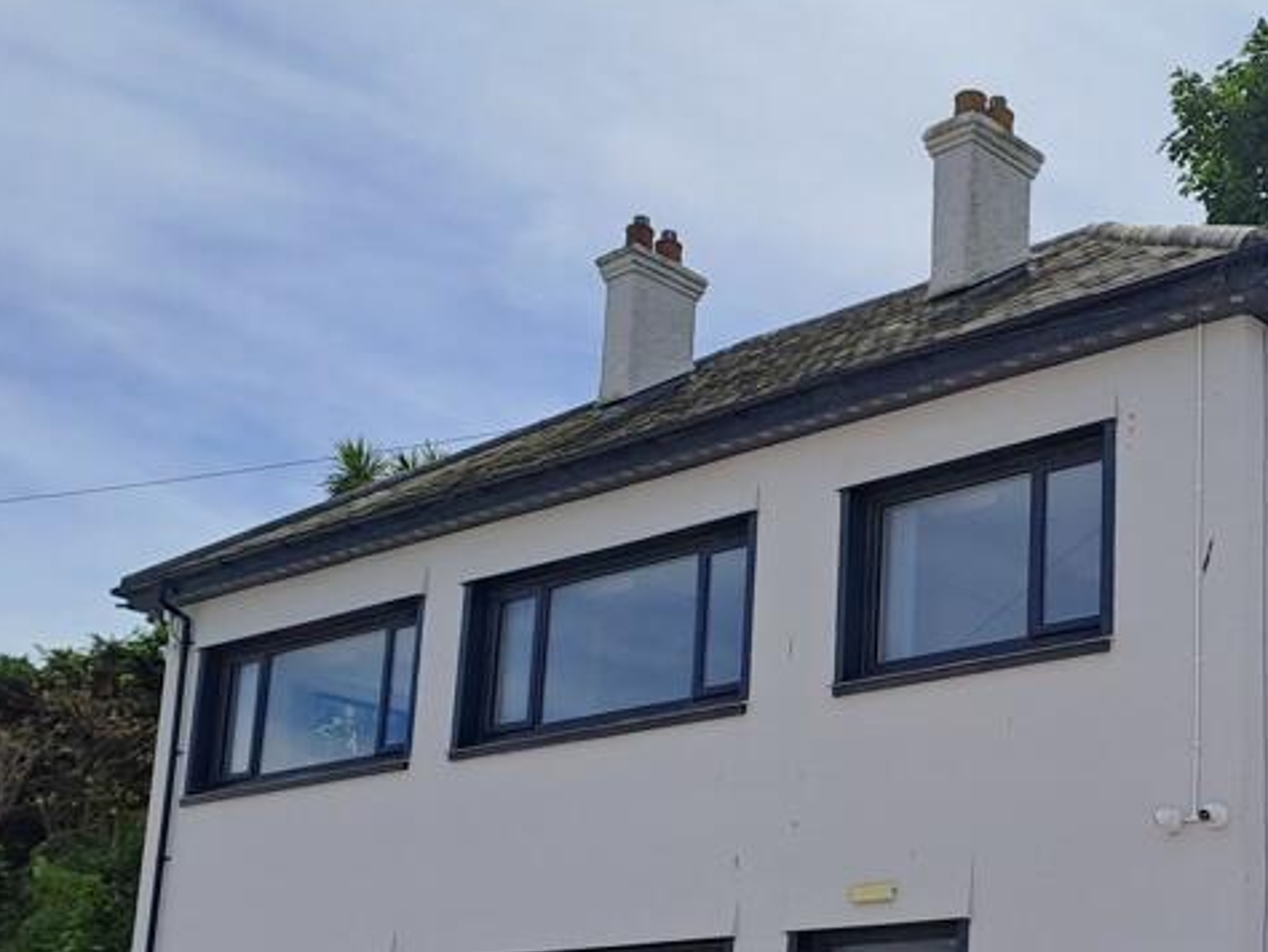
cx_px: 885
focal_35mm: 54
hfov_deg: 35.0
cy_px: 738
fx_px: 1979
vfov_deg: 26.6
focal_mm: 4.65
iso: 32
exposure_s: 1/3425
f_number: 1.8
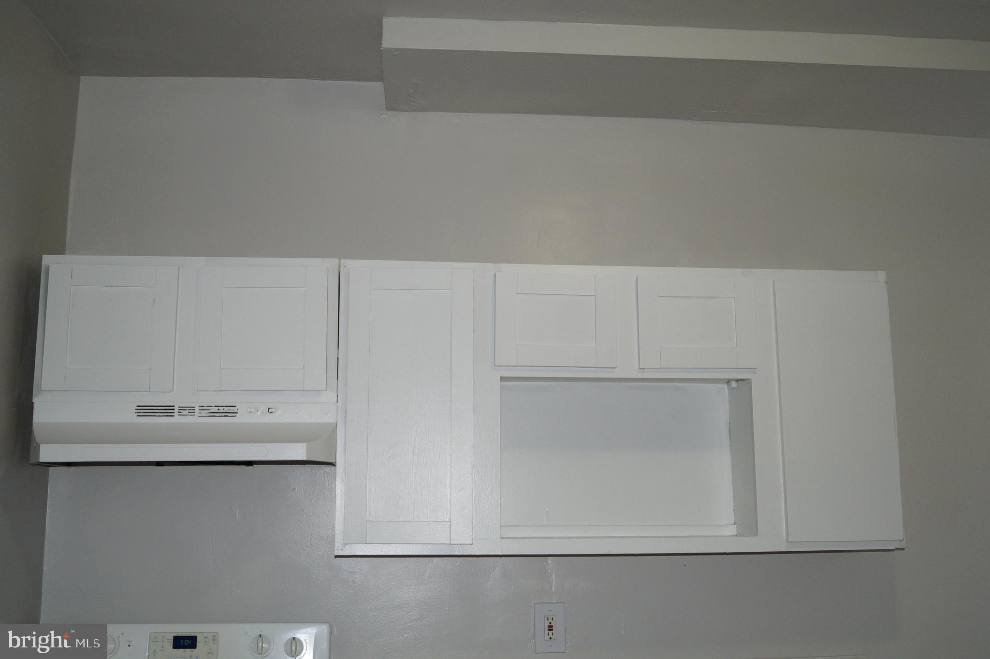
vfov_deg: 36.8
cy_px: 330
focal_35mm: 36
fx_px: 989
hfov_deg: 53.2
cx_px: 495
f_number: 4
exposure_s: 1/125
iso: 800
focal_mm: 24
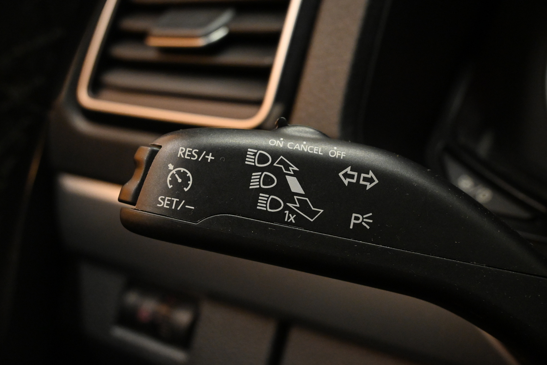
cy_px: 182
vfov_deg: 25.8
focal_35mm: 52
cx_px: 274
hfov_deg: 37.9
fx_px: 798
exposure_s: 1/60
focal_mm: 35
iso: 5000
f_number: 7.1
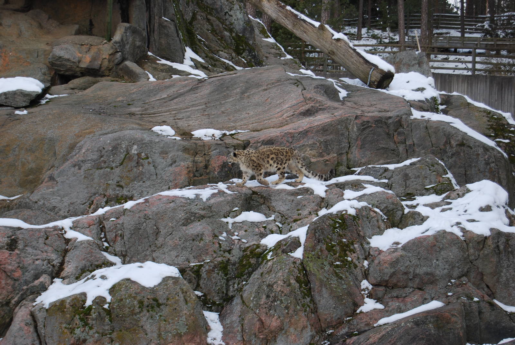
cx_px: 258
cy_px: 172
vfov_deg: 16.6
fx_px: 1182
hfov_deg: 24.6
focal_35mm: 82
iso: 100
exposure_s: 1/125
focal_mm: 55
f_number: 5.6
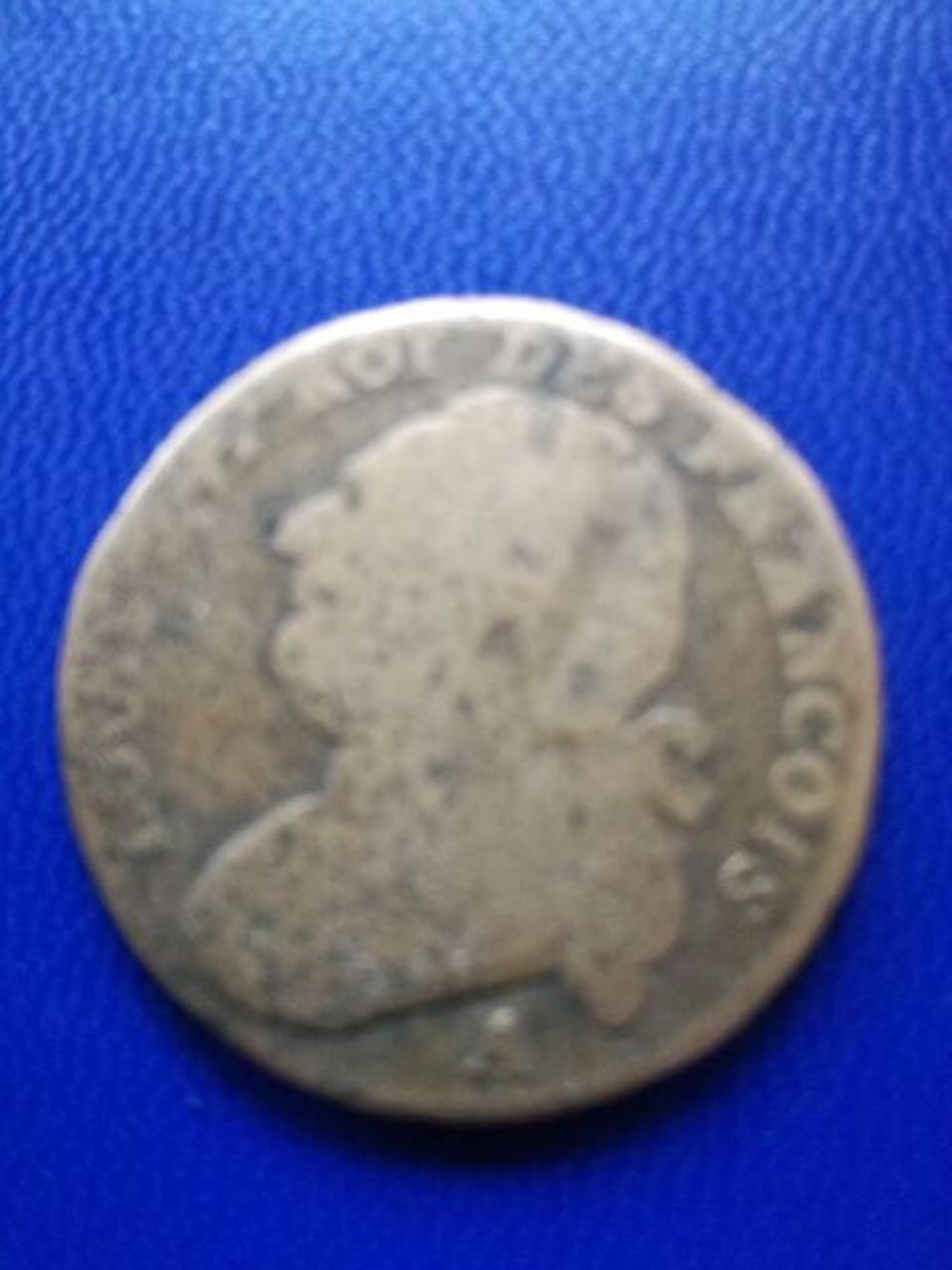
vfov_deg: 65.3
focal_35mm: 27
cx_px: 476
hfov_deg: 51.4
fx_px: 990
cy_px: 635
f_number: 2
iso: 640
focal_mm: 3.79
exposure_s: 1/16.7
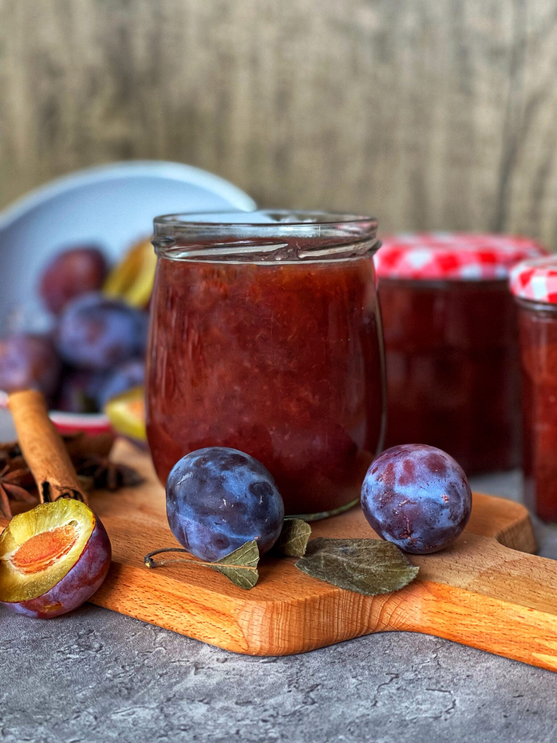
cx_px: 278
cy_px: 372
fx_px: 1373
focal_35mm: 64
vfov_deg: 30.3
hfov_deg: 22.9
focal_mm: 7.5
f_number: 2.2
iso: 320
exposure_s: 1/40
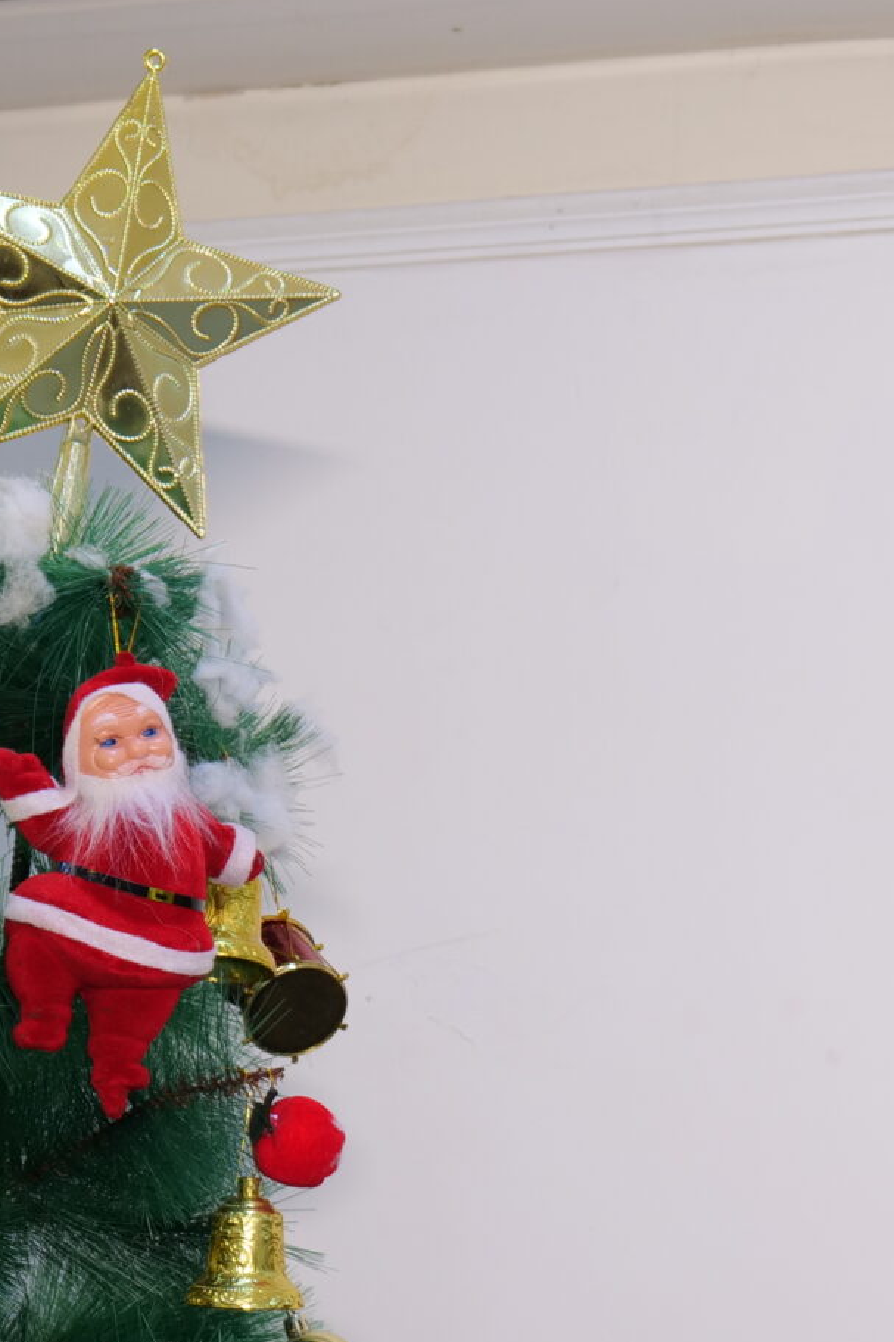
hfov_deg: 13.2
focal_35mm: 104
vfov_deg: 19.3
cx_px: 377
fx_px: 3875
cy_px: 1219
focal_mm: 37
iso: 640
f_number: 5
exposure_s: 1/50
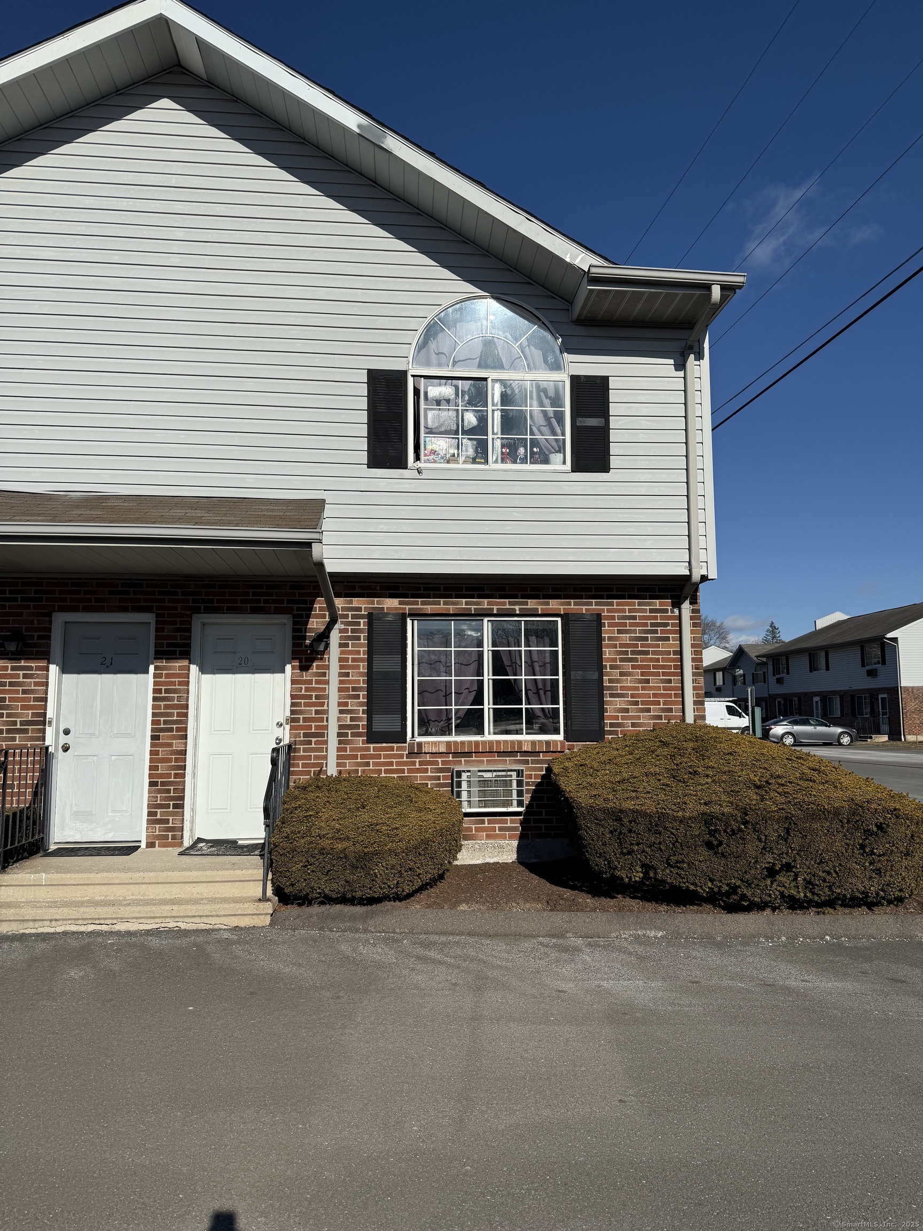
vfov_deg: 71.6
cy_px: 616
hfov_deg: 56.8
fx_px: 853
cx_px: 462
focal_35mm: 24
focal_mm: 6.76
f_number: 1.78
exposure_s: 1/11905
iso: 80
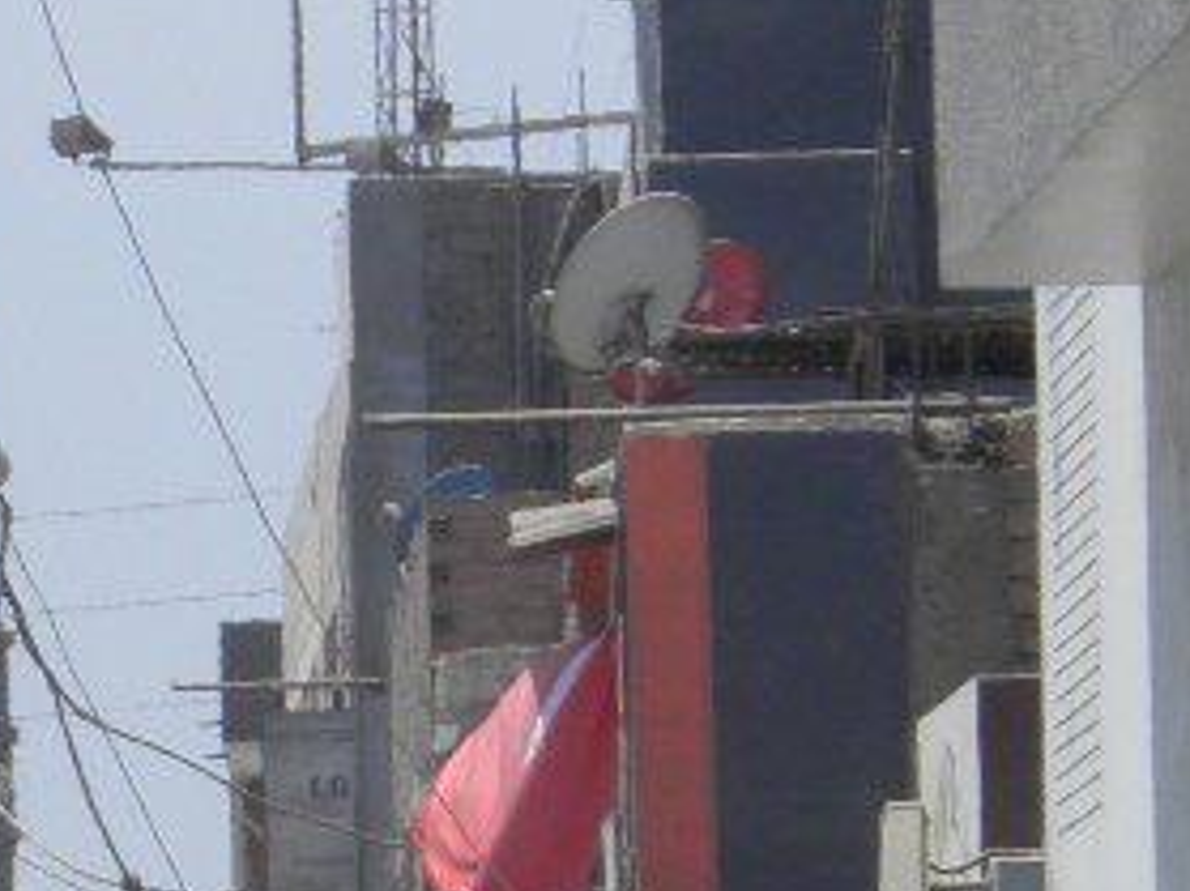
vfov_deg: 1.8
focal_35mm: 836
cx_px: 559
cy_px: 1803
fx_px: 28727
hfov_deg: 2.4
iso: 50
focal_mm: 32.7
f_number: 5.8
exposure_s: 1/320
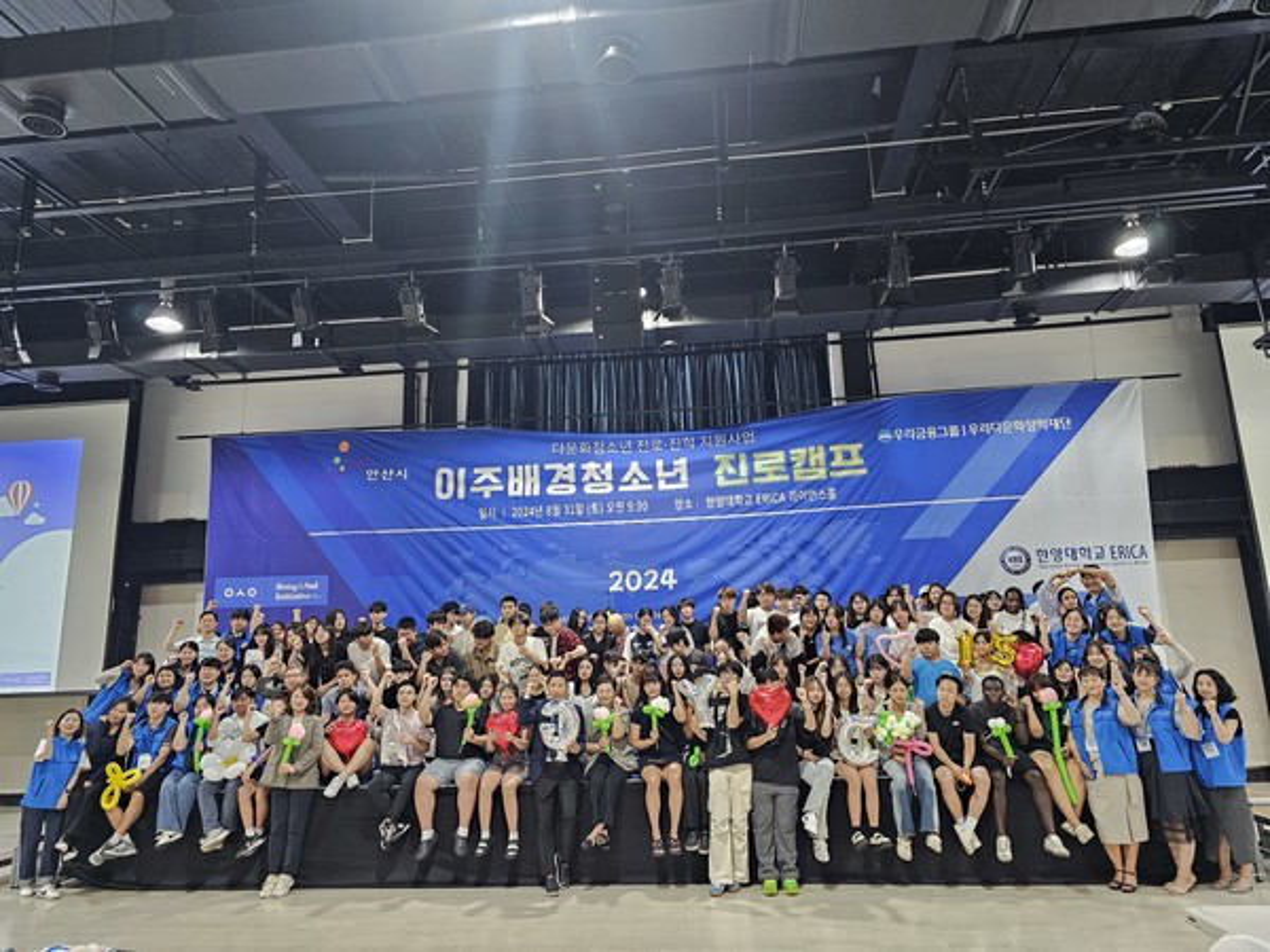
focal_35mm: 23
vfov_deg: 58.9
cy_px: 476
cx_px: 635
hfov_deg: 73.9
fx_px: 844
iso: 640
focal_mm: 6.3
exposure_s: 1/60
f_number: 1.7
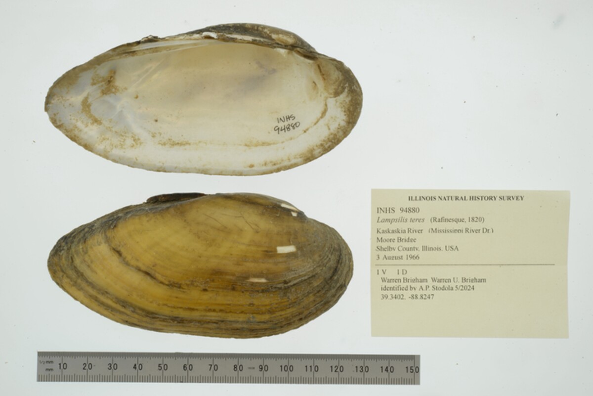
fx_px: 989
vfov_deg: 22.6
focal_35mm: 60
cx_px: 296
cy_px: 198
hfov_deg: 33.4
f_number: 32
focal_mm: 60
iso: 100
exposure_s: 1/8
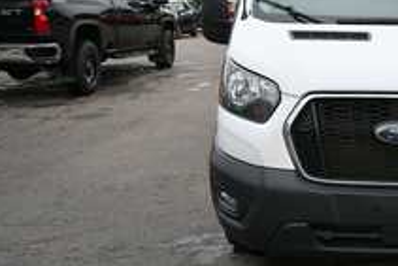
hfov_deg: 33.0
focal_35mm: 57
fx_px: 631
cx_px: 370
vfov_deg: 23.8
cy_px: 116
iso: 250
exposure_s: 1/250
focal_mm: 20
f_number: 5.6
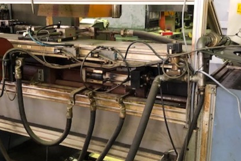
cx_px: 115
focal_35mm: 49
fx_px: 328
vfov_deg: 27.5
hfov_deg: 40.3
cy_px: 91
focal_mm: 3.99
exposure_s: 1/8
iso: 100
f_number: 1.8
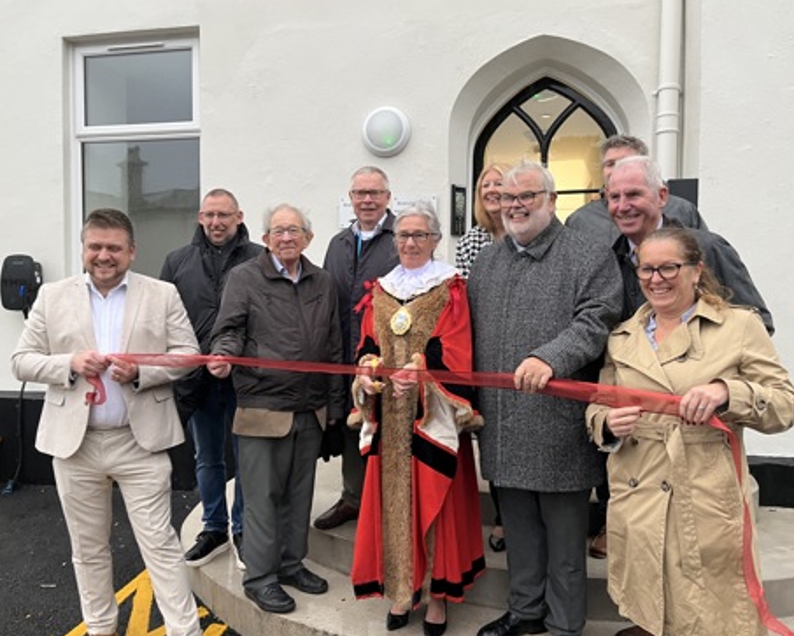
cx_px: 389
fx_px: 658
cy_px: 325
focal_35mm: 28
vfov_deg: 51.6
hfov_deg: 62.2
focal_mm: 5.1
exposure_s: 1/50
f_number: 1.6
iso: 125
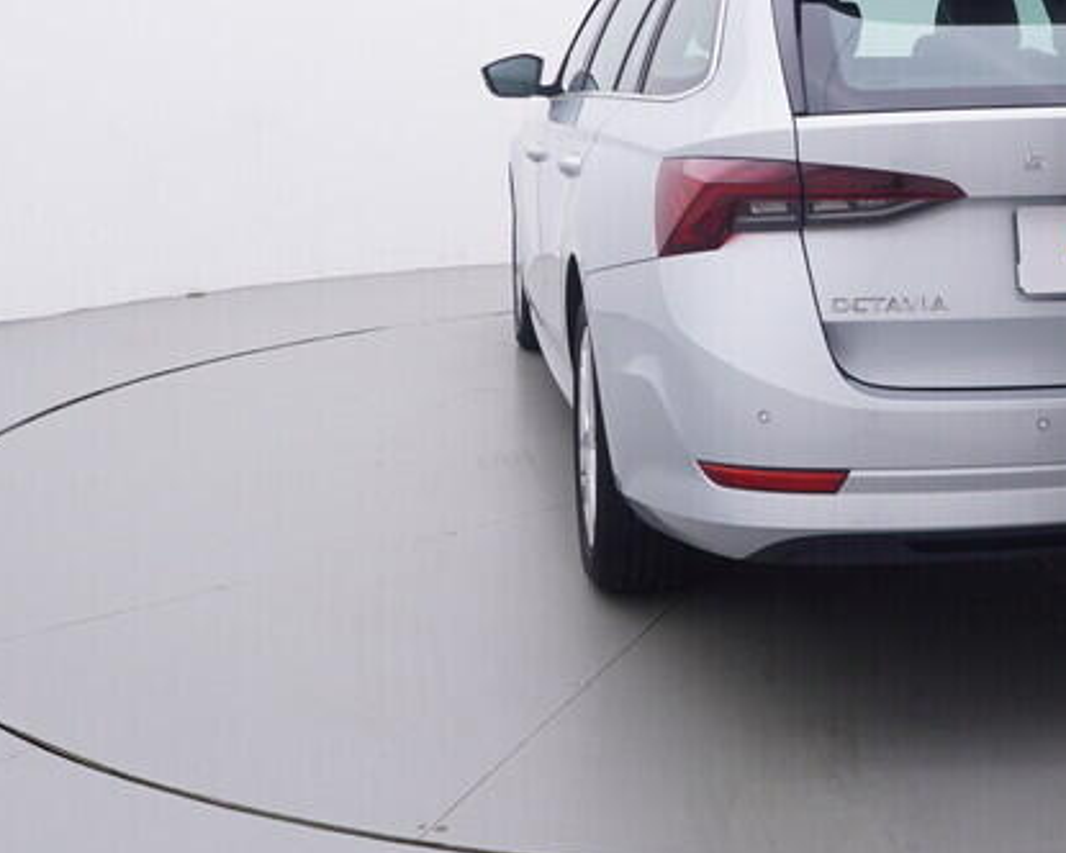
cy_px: 218
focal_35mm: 52
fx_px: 1646
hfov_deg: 34.8
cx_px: 848
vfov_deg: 28.6
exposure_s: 1/80
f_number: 5
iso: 200
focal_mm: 15
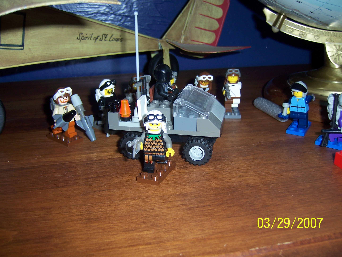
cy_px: 128
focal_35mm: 36
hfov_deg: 51.4
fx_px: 356
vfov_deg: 39.7
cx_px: 171
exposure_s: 1/60
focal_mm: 6.2
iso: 80
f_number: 2.8
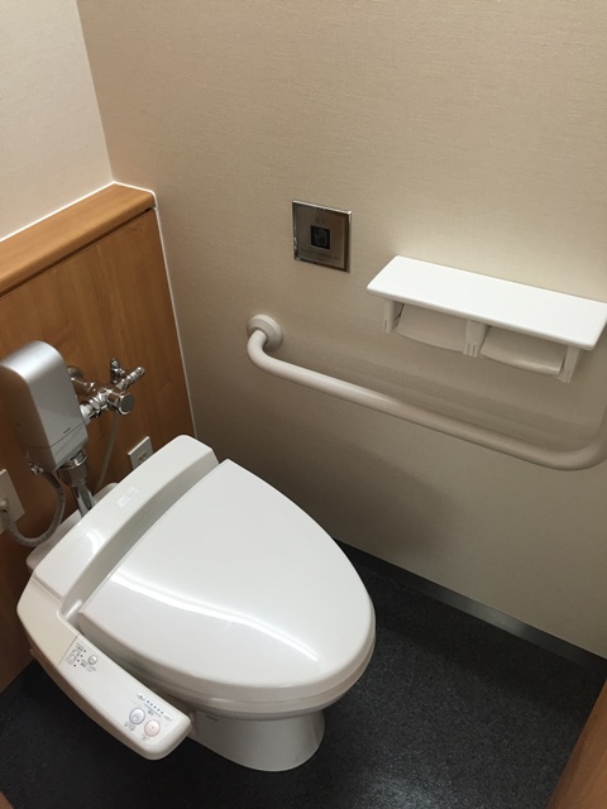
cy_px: 404
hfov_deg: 48.2
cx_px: 304
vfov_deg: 61.7
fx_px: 678
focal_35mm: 29
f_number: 2.2
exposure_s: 1/30
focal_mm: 4.15
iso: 40
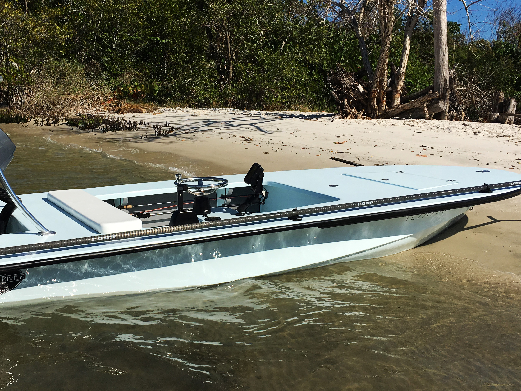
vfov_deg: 33.6
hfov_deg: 43.7
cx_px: 221
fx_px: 647
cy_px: 184
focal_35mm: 43
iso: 25
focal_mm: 4.15
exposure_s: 1/4274
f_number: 2.2
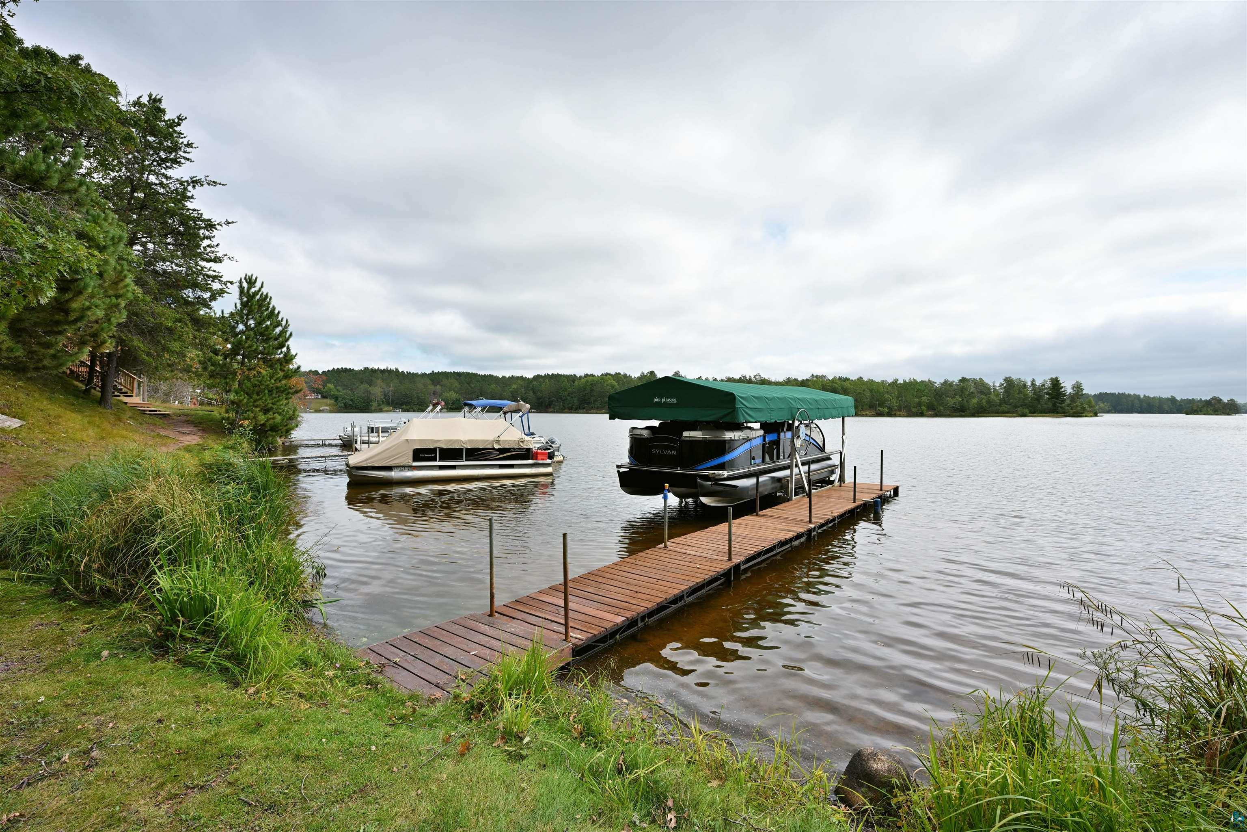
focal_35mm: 16
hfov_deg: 98.5
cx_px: 624
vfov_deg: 75.5
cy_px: 416
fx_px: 537
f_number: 5.6
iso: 250
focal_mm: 15.5
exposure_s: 1/1250
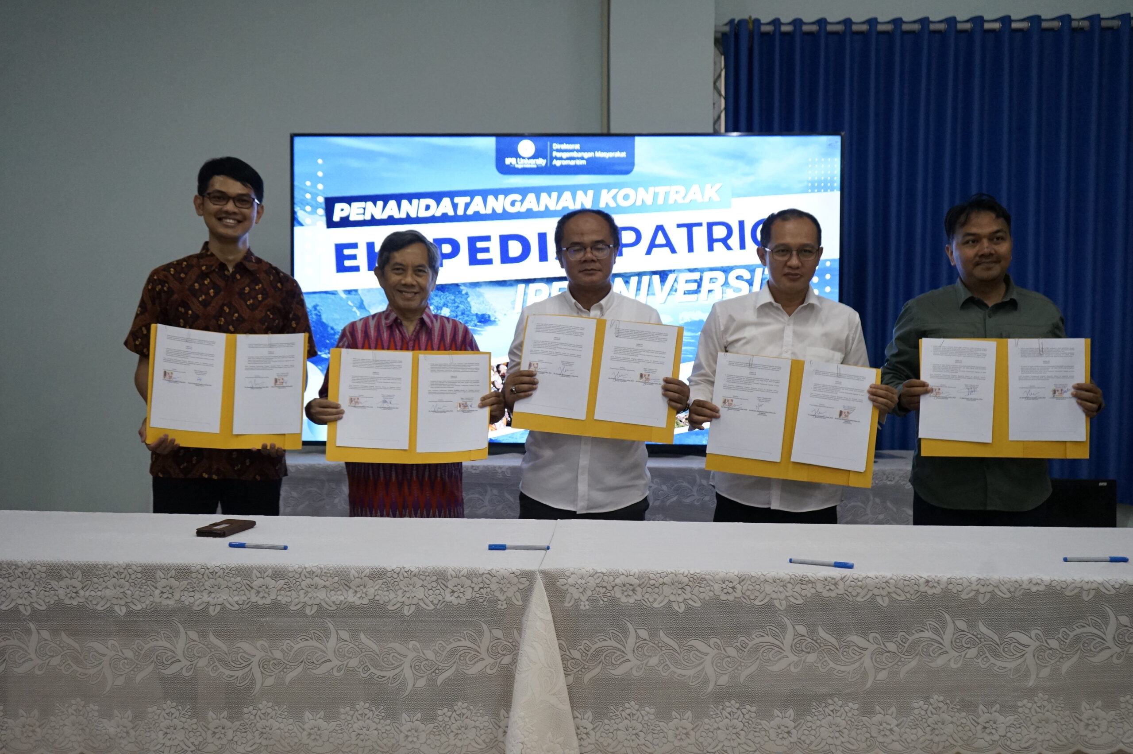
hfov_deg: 53.2
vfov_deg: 36.8
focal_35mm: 36
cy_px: 377
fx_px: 1132
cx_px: 566
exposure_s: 1/160
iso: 2500
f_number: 4
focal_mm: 36
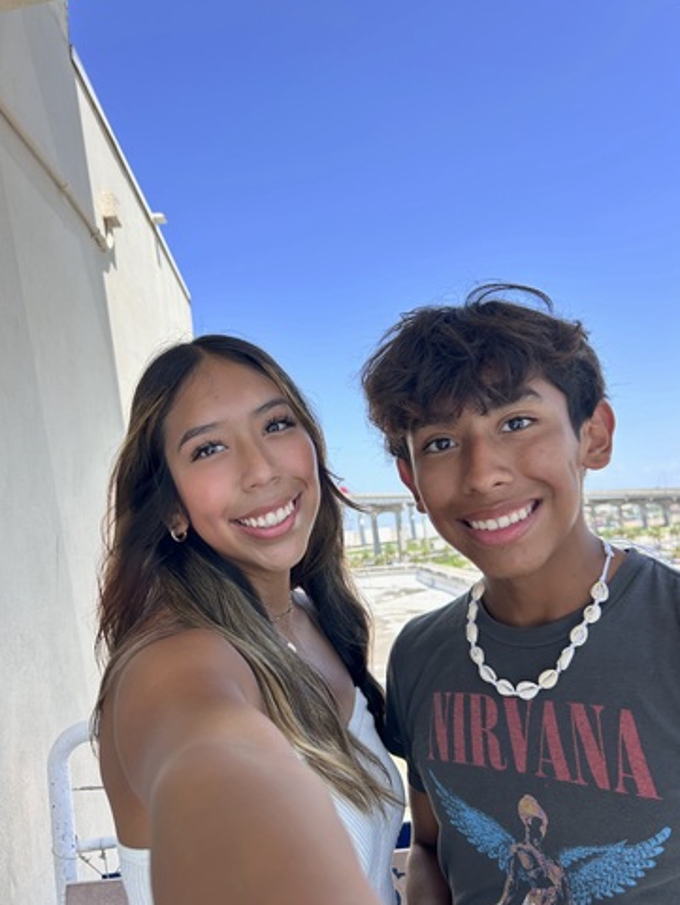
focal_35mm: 27
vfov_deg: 65.3
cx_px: 338
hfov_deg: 51.4
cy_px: 465
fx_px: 707
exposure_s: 1/1183
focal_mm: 5.7
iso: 50
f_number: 1.5
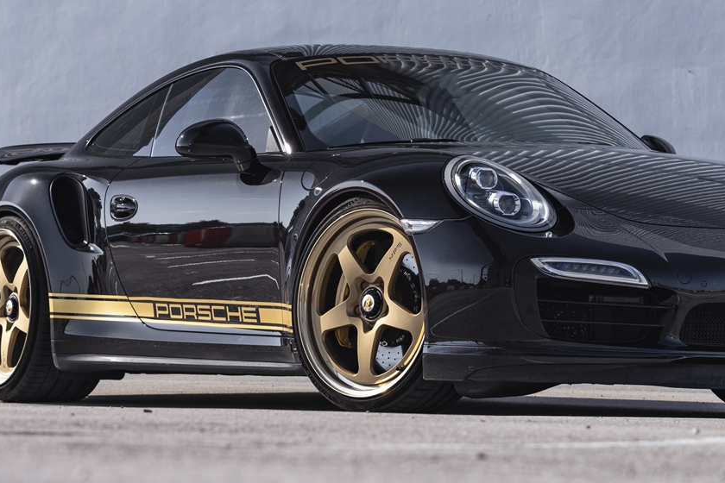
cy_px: 166
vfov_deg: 8.6
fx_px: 3222
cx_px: 271
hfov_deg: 12.8
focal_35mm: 160
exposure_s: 1/320
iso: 100
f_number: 5
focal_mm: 70
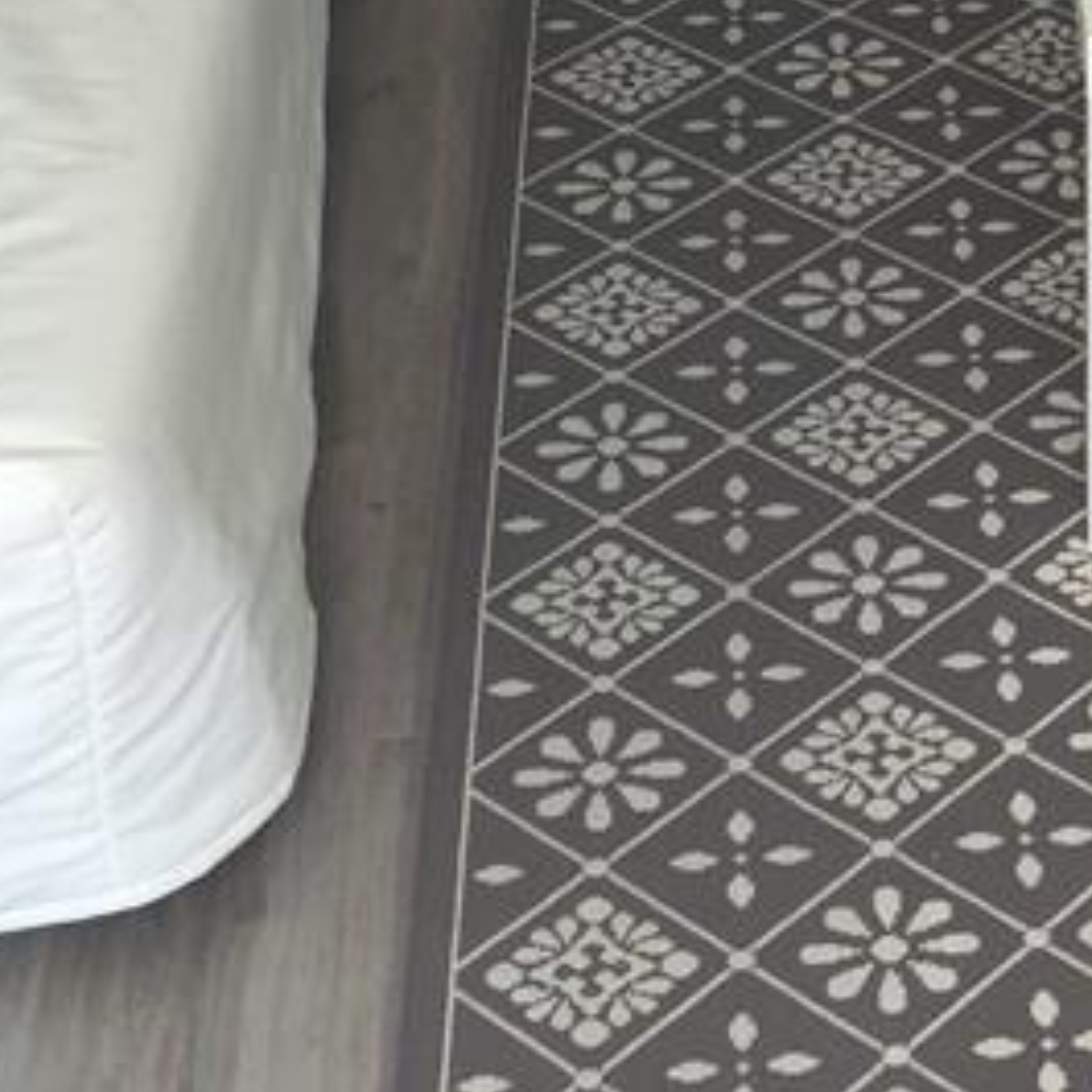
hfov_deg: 17.1
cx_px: 1158
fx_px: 3533
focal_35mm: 99
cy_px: 305
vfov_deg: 17.5
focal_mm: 4.15
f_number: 2.2
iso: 32
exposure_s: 1/120
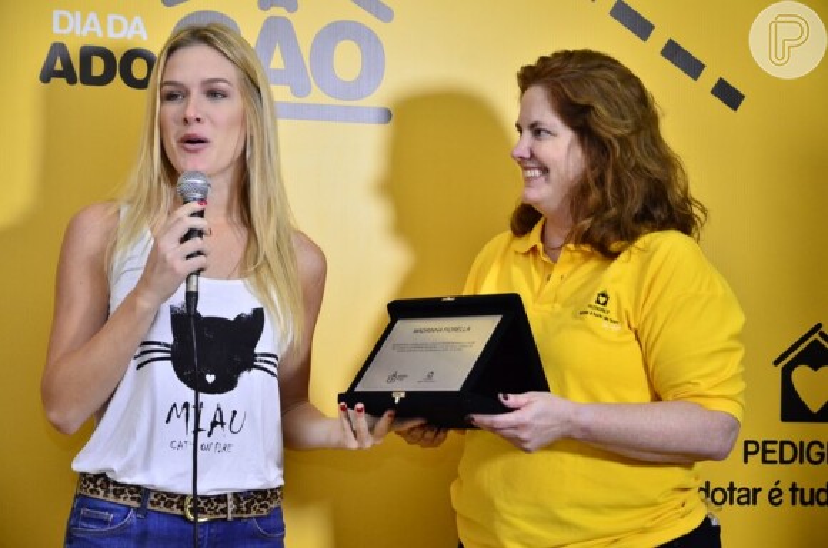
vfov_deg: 16.5
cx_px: 414
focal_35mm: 82
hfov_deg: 24.7
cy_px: 274
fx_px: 1893
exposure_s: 1/100
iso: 1600
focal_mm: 55
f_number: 5.3
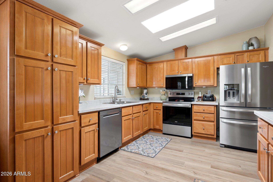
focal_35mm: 18
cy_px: 91
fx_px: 136
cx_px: 136
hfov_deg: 90.0
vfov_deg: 67.4
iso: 320
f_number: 8
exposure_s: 1/30
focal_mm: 18
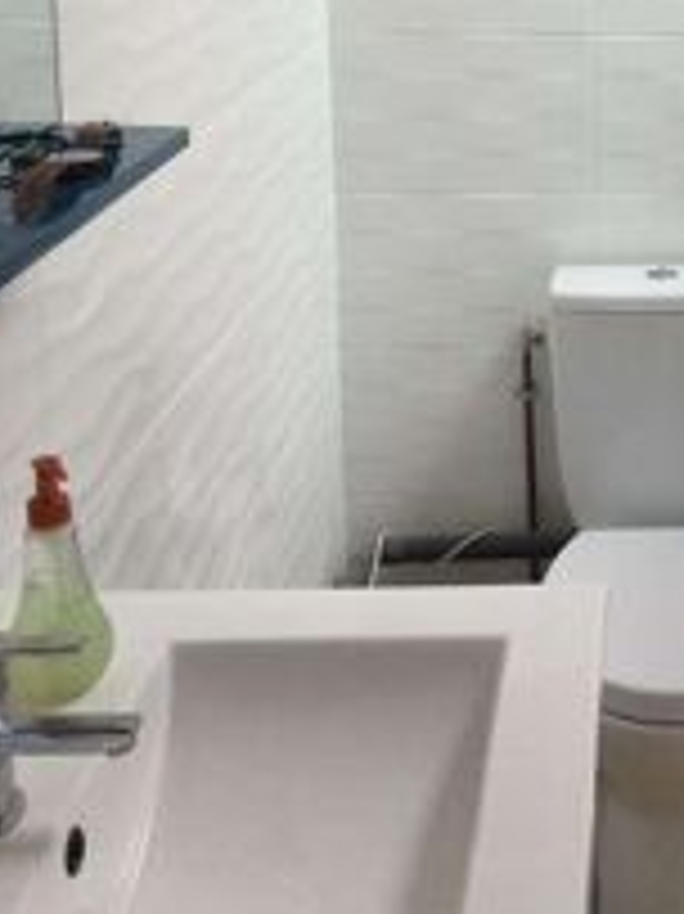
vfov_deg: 30.7
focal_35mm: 61
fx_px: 1609
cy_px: 146
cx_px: 680
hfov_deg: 23.1
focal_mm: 4.15
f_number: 2.2
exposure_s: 1/33
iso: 50
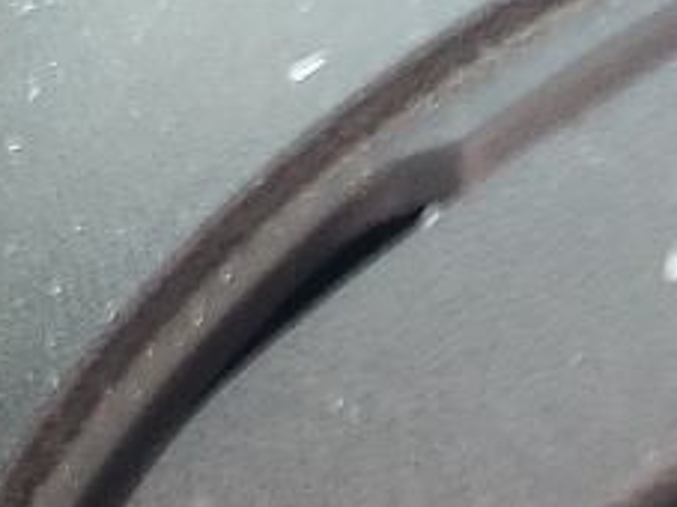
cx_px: 1393
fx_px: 3577
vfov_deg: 7.8
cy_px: 1014
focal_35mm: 183
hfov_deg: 10.0
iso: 50
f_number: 1.5
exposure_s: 1/167
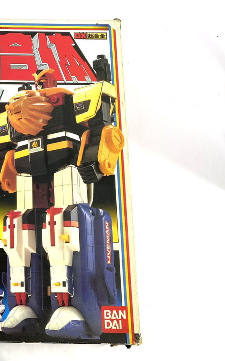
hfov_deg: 31.3
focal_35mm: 37
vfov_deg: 52.7
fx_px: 363
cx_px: -11
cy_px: 181
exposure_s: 1/118
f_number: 1.8
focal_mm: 4.25
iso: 32
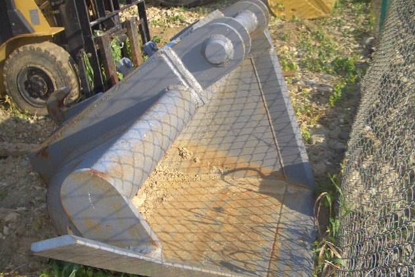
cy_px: 134
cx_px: 210
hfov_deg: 51.9
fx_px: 426
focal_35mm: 37
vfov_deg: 35.9
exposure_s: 1/400
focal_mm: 5.8
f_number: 2.6
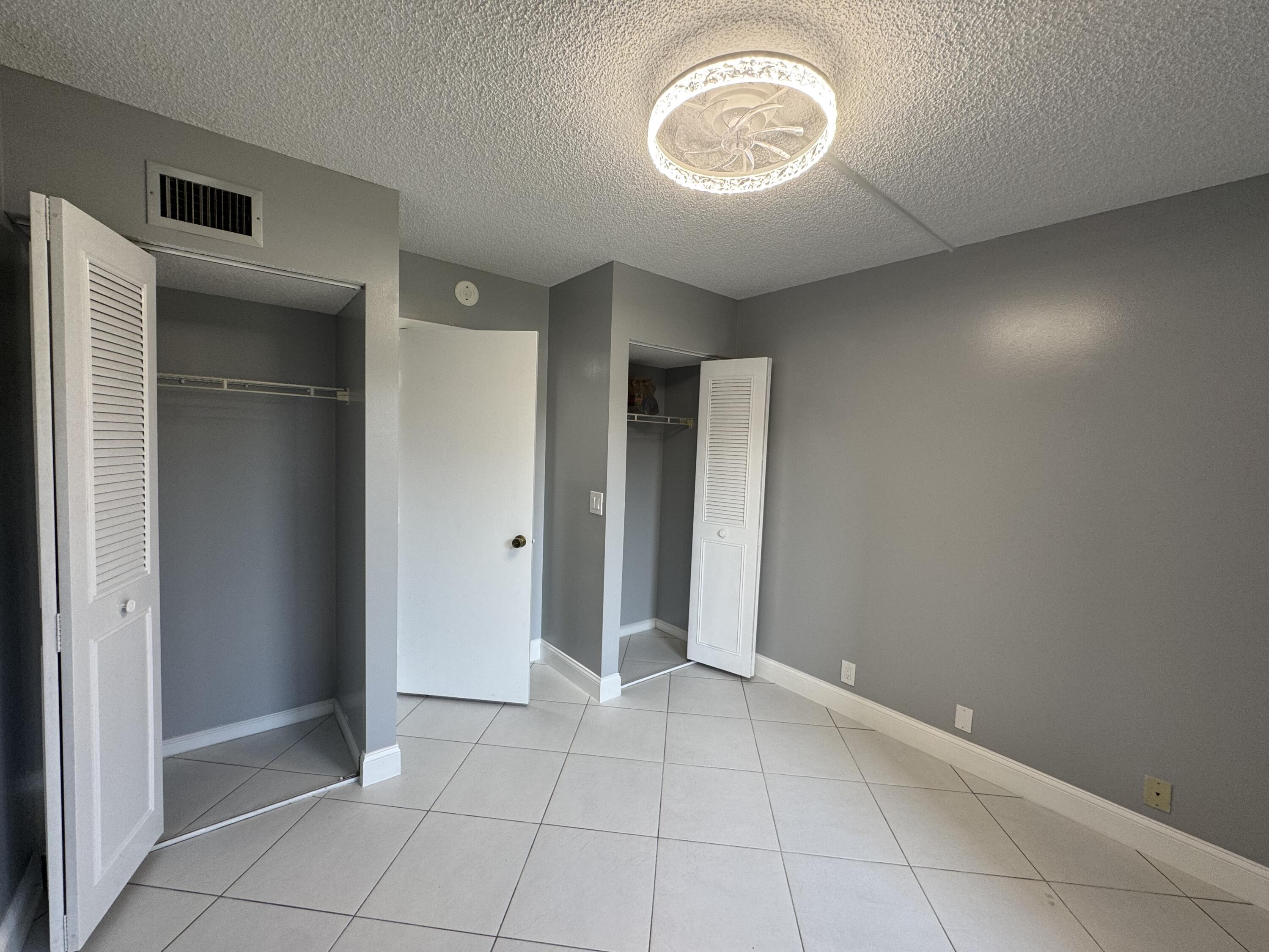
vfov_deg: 85.7
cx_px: 634
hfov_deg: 102.1
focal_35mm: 14
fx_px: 513
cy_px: 476
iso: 100
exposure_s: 1/99
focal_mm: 2.22
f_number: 2.2
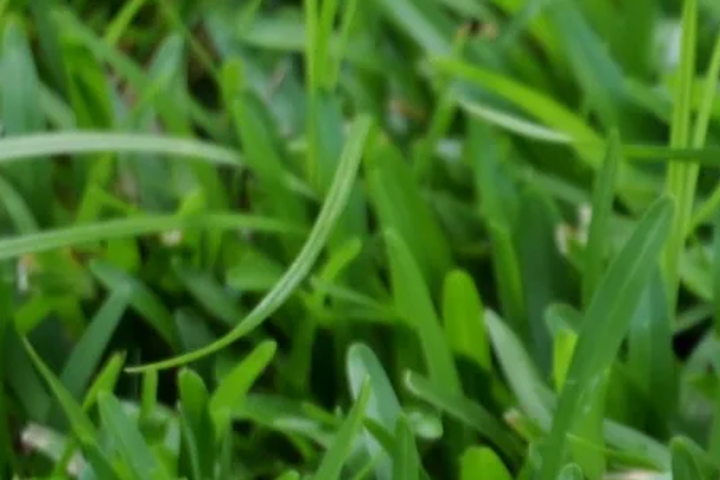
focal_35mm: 715
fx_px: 14299
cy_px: 475
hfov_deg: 2.9
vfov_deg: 1.9
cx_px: 1052
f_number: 7.1
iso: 1250
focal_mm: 200
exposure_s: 1/250
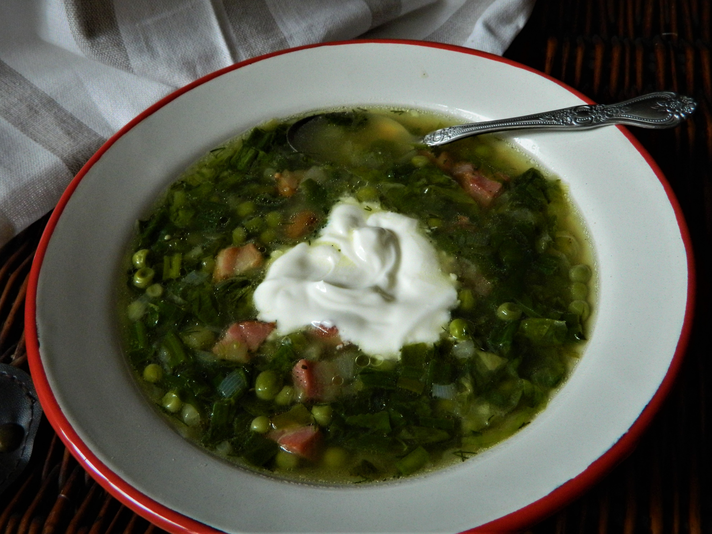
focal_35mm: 35
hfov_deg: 52.6
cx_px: 356
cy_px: 267
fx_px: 720
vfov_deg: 40.7
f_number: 3.3
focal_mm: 6.2
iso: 400
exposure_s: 1/100
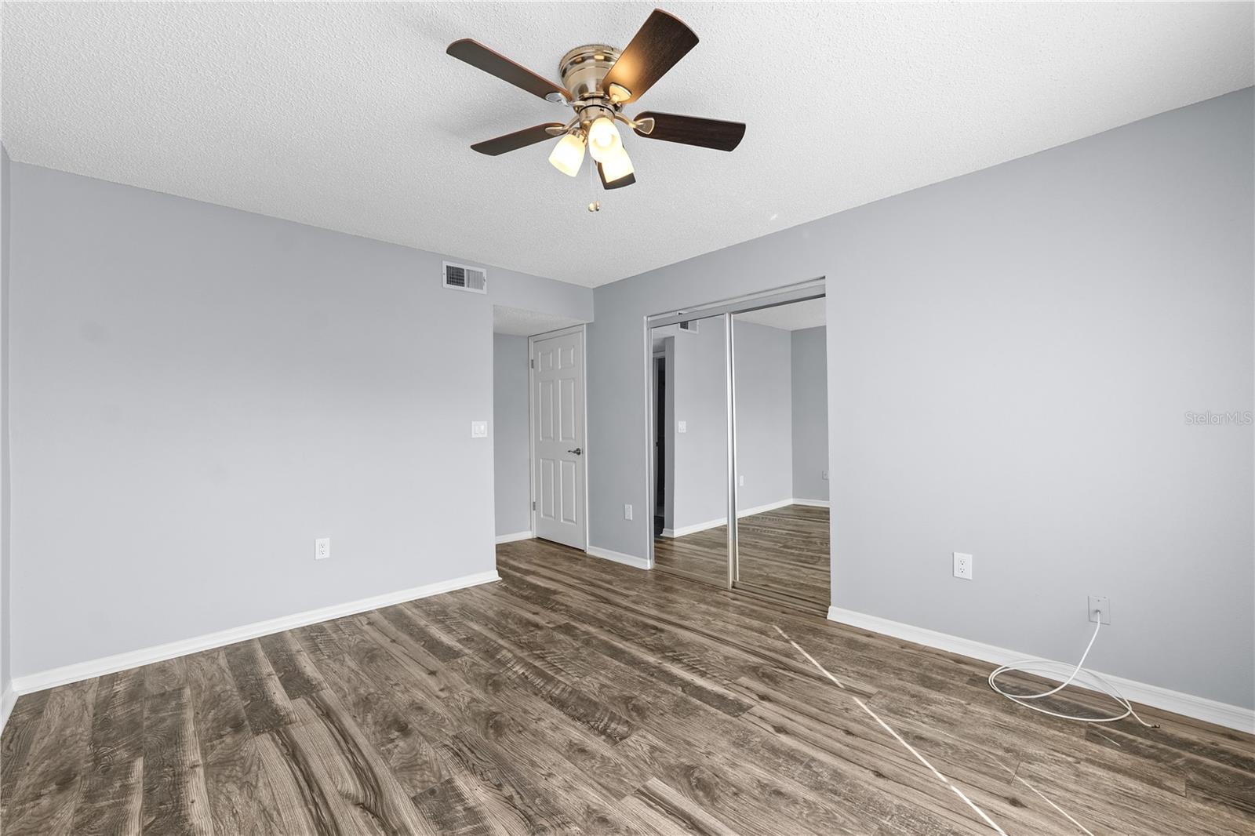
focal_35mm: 14
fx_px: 488
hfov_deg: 104.3
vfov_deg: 81.2
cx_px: 628
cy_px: 418
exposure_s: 1/50
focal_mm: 14
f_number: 8
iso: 400
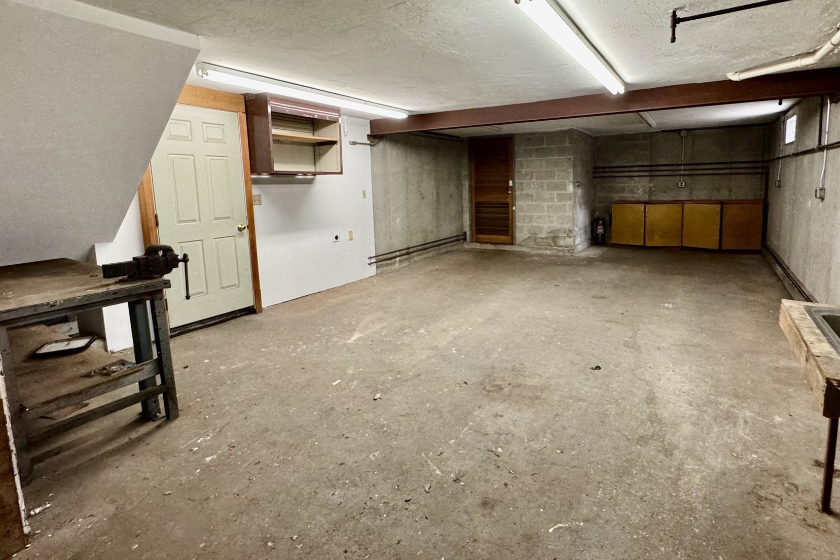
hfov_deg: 89.5
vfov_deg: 66.9
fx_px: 420
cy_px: 235
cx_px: 476
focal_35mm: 18
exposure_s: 1/60
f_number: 2.2
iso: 500
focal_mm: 2.22
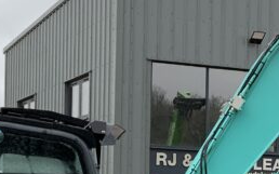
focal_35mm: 122
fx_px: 927
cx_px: 211
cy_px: 206
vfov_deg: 10.6
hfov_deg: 17.0
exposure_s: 1/122
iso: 32
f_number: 1.8
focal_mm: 3
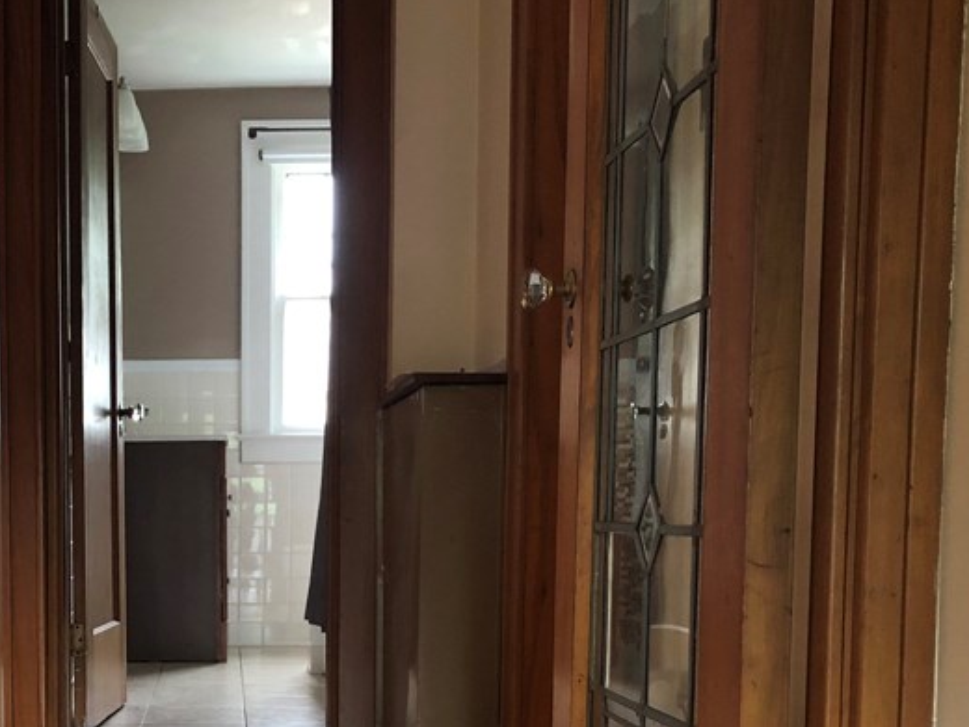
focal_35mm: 55
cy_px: 643
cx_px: 167
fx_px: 1540
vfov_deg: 25.8
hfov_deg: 33.7
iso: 64
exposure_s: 1/15
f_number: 1.8
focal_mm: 3.99
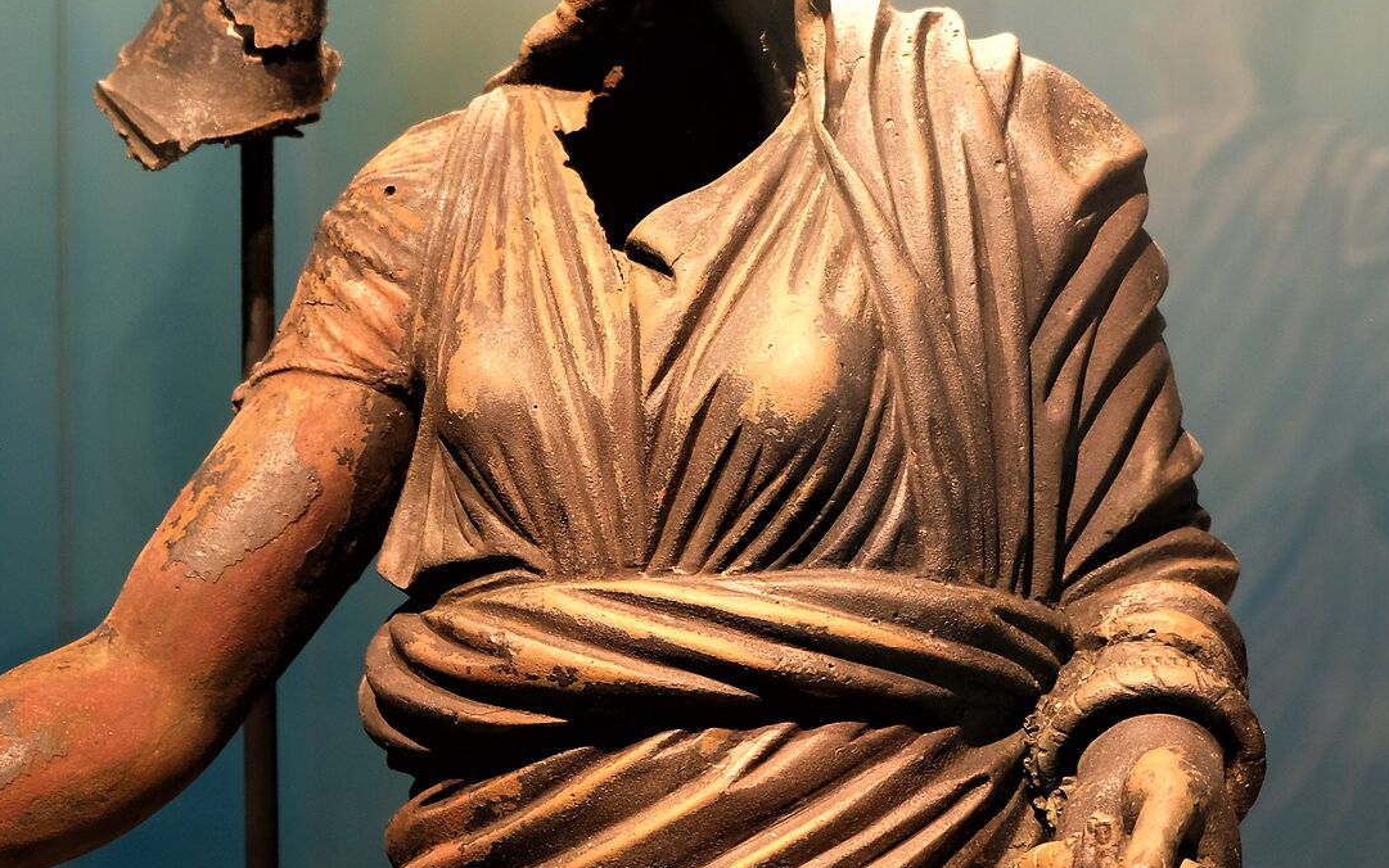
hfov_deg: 21.8
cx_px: 491
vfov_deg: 13.8
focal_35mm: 95
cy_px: 460
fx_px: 3597
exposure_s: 1/38
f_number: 3.2
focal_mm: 27.7
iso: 800
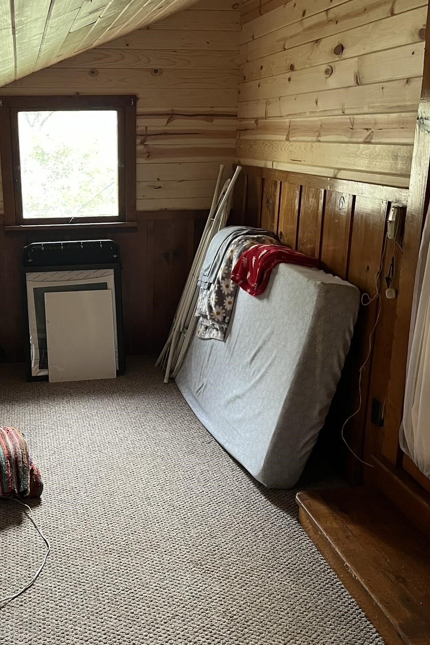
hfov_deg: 35.5
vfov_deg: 51.9
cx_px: 133
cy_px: 315
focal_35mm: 37
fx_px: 663
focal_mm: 5.1
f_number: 1.6
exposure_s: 1/40
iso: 500
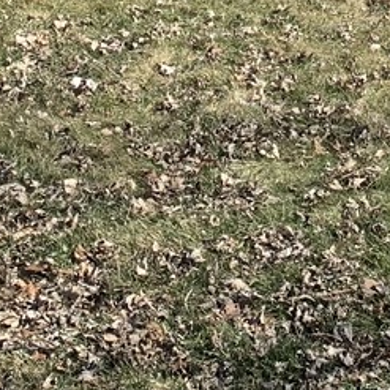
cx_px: 456
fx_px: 1708
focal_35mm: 134
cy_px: -376
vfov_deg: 11.7
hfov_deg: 12.7
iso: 25
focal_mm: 4.25
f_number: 1.8
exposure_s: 1/1205
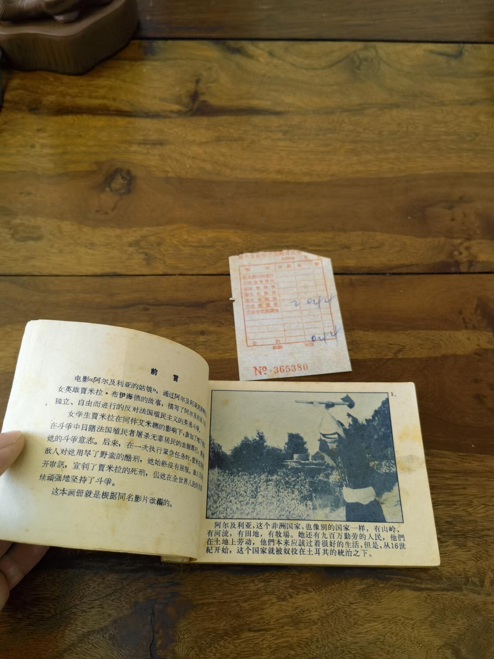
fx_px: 514
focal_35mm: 27
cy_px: 330
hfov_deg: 51.4
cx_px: 247
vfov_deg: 65.3
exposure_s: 1/120
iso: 125
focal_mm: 6.67
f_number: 1.9
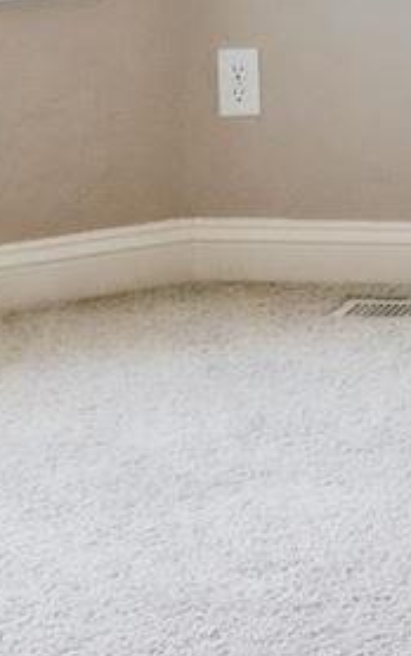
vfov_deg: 11.1
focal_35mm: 178
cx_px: 1155
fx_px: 3187
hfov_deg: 6.8
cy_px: -458
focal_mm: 15.8
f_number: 13
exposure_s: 1/20
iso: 400
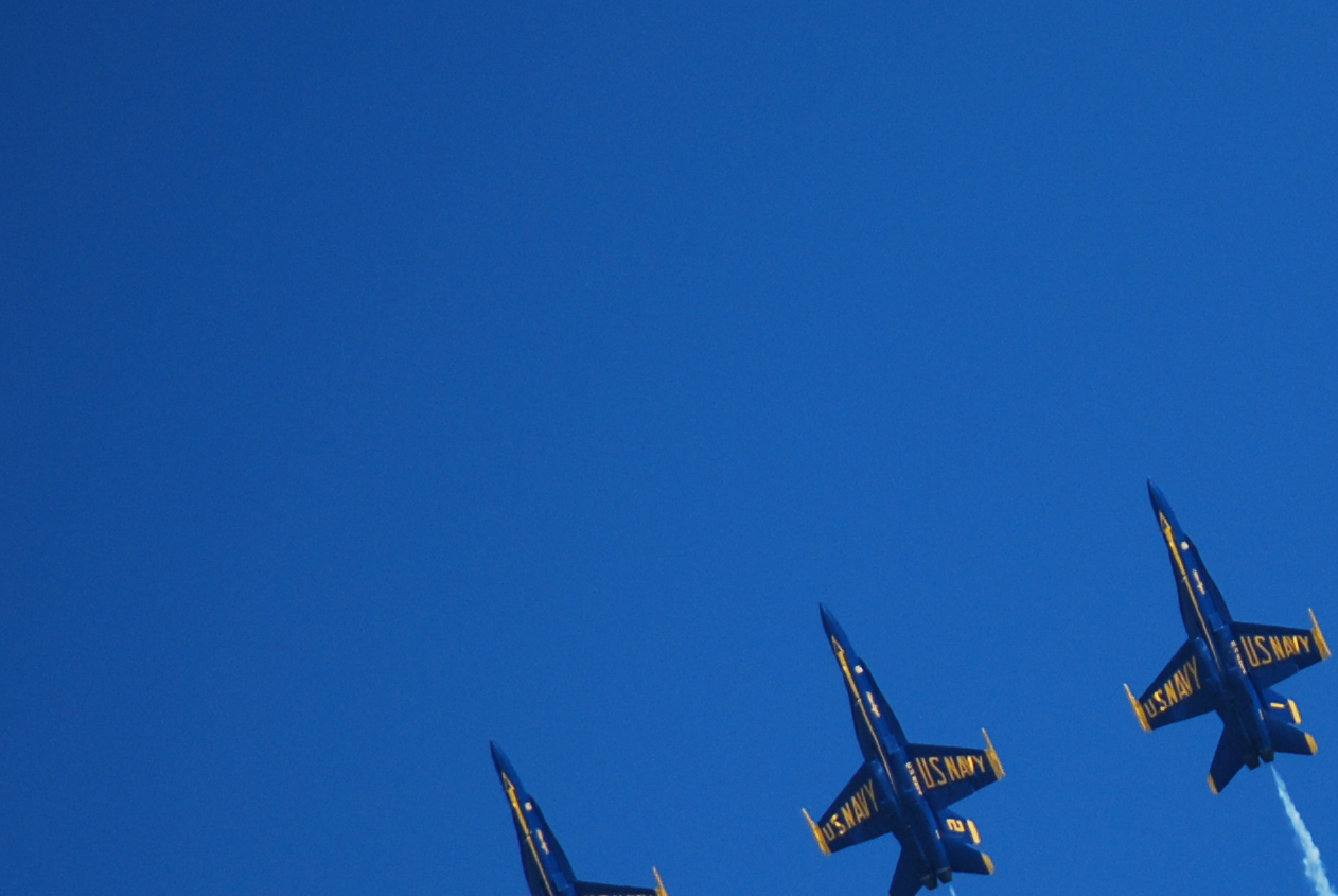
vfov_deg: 1.5
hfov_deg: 2.3
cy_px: 934
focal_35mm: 898
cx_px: 1725
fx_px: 33401
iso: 200
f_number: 5.3
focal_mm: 195
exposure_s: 1/1000
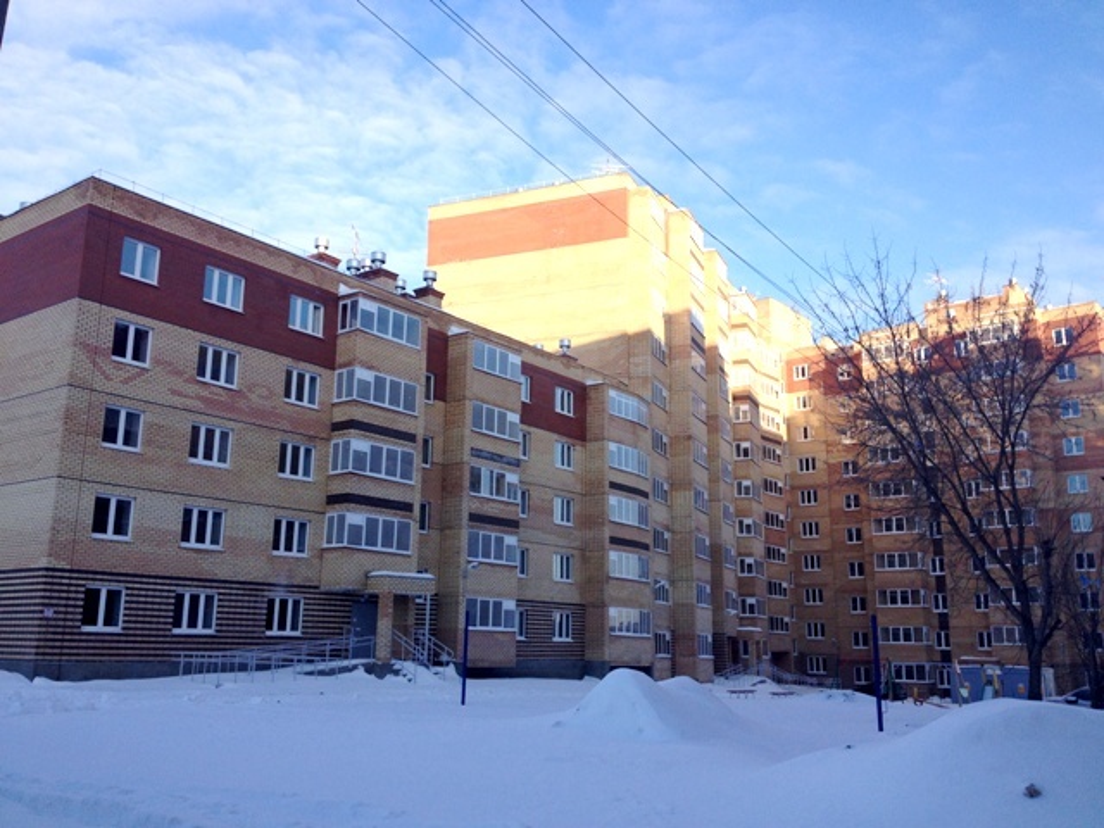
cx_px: 552
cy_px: 414
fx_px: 1116
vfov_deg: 40.7
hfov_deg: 52.6
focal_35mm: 35
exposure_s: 1/627
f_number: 2.4
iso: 50
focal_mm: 4.28
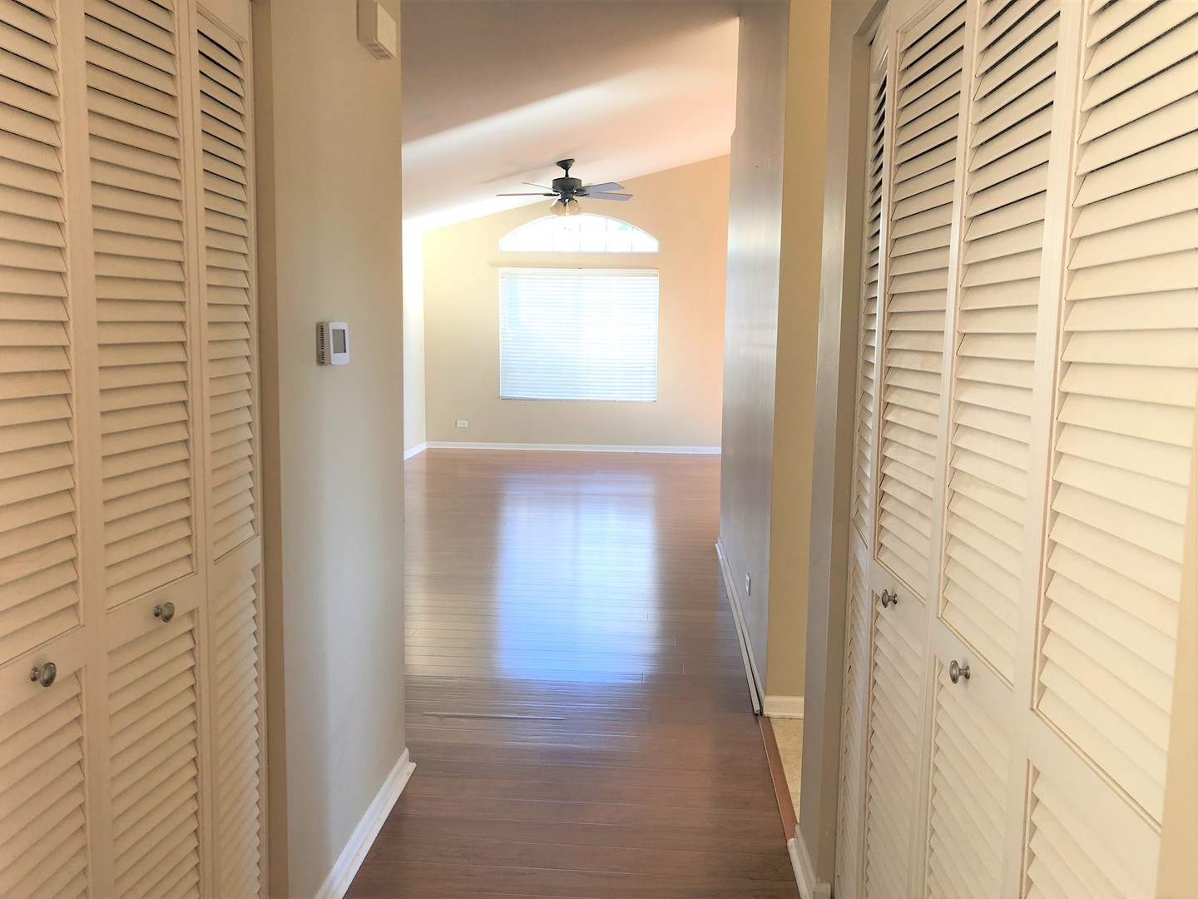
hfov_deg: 63.4
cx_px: 599
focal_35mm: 28
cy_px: 450
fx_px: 969
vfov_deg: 49.7
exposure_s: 1/40
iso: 25
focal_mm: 4
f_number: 1.8
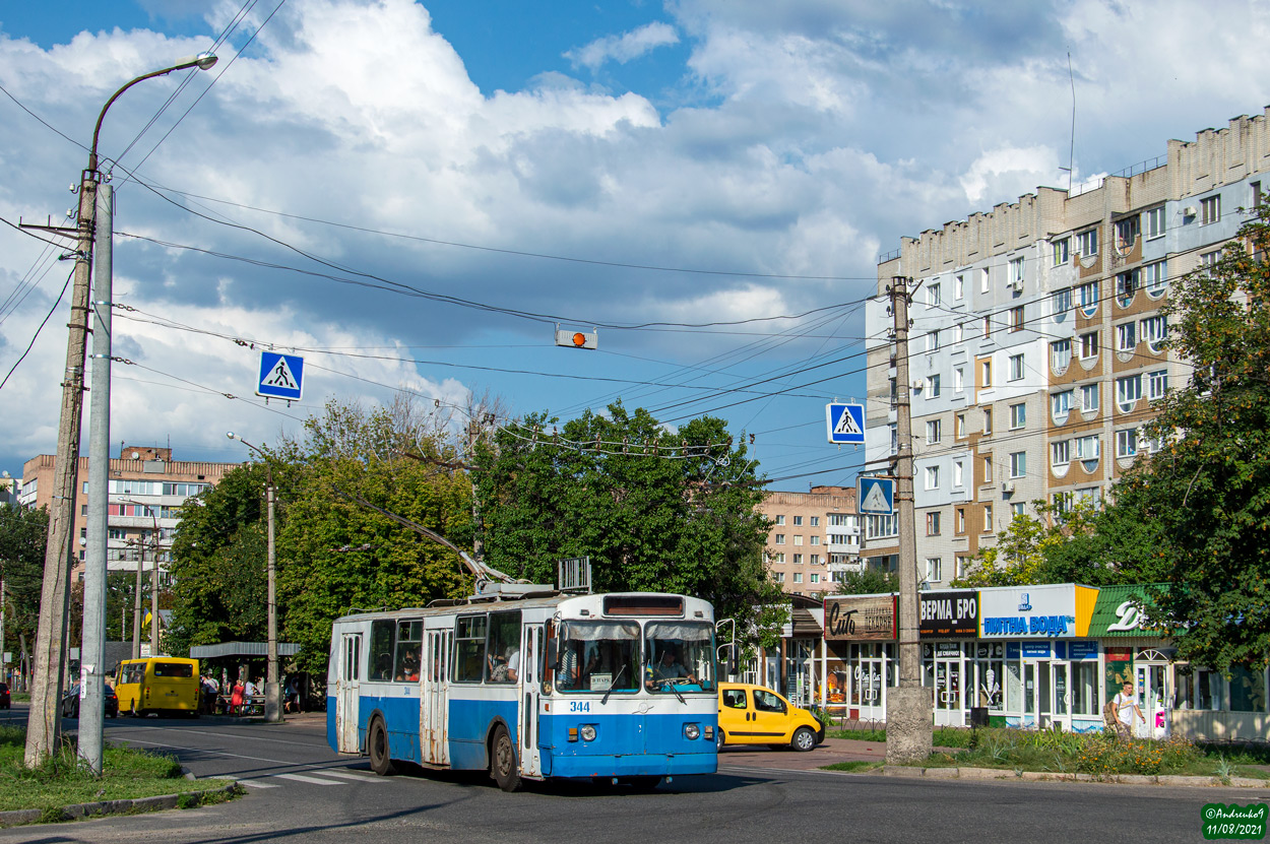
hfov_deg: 41.1
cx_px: 635
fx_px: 1692
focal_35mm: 48
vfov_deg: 28.0
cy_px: 422
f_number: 10
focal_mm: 32
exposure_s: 1/640
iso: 100
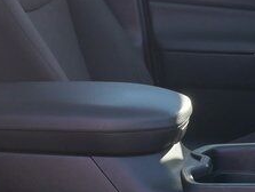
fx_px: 812
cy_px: 49
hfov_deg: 17.8
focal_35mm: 110
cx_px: 95
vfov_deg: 13.5
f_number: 4.5
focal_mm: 12
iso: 200
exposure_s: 1/200
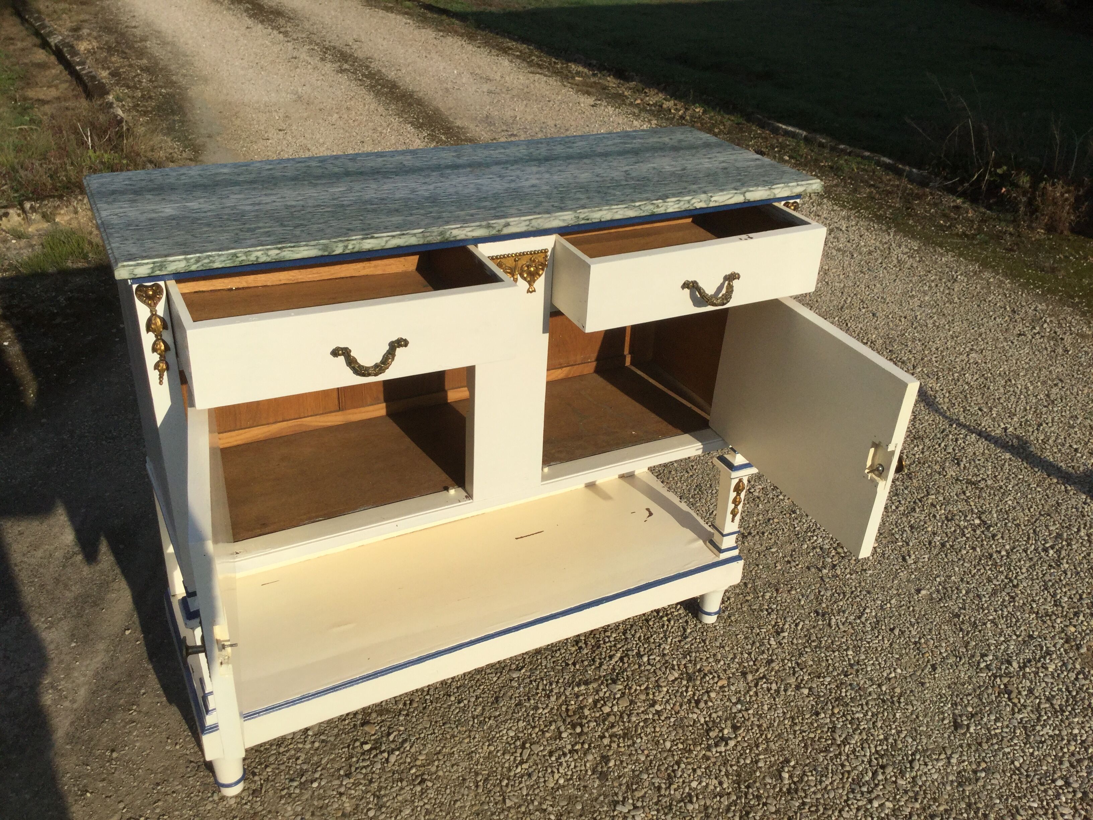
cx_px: 546
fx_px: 979
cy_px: 410
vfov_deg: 45.4
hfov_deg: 58.4
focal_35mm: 31
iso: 25
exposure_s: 1/3401
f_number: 2.4
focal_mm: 3.3
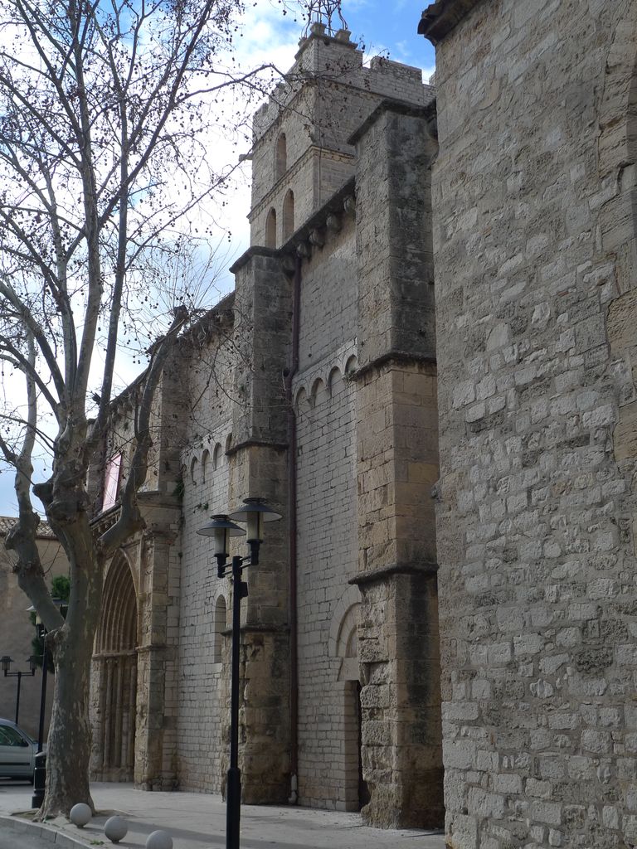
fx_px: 1080
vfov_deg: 42.9
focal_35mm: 44
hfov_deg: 32.9
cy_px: 424
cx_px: 318
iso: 80
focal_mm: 9.3
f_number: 4
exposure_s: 1/640
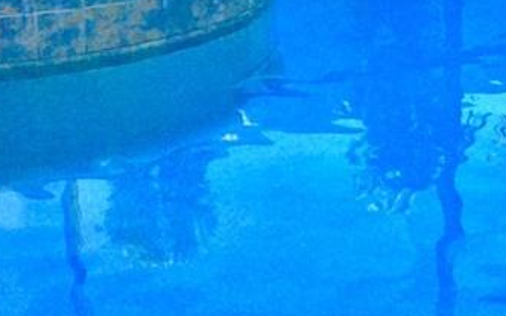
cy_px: 175
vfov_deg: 12.6
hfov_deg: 19.7
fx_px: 1434
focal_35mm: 104
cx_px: 441
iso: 64
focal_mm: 3.3
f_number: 2.4
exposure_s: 1/120
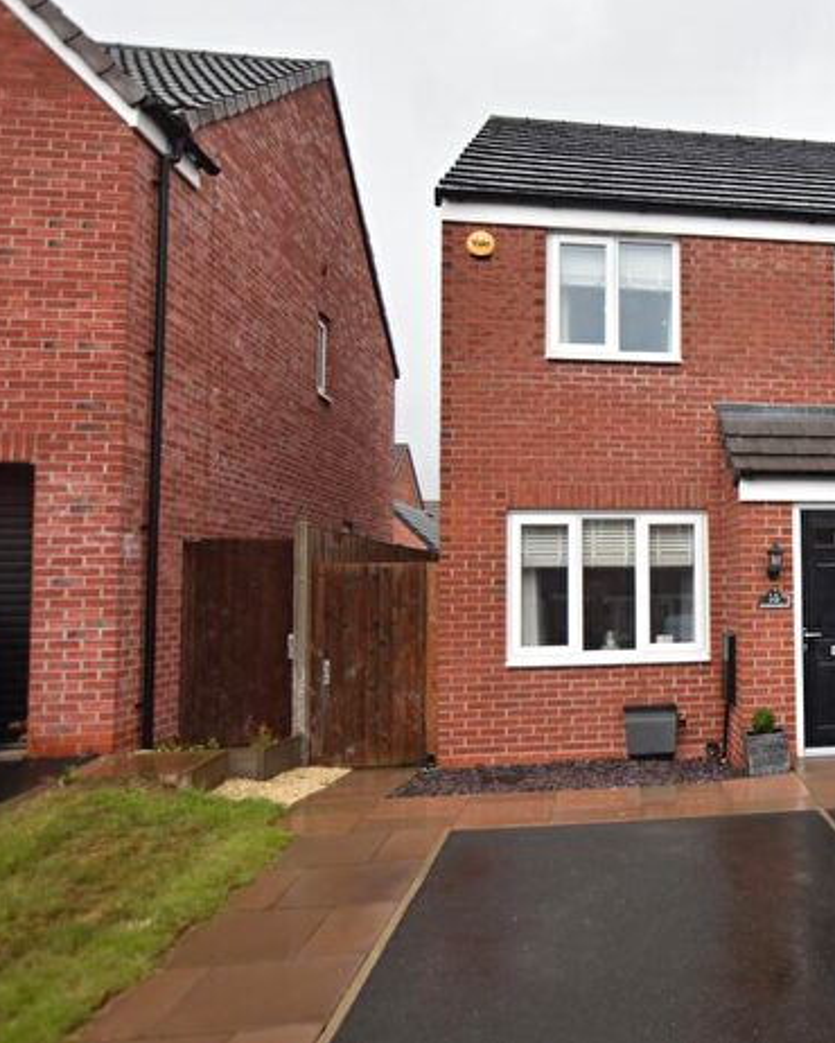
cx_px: 765
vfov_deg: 62.7
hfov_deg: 46.5
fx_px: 855
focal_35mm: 28
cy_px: 520
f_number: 3.5
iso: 100
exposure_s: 1/250
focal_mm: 13
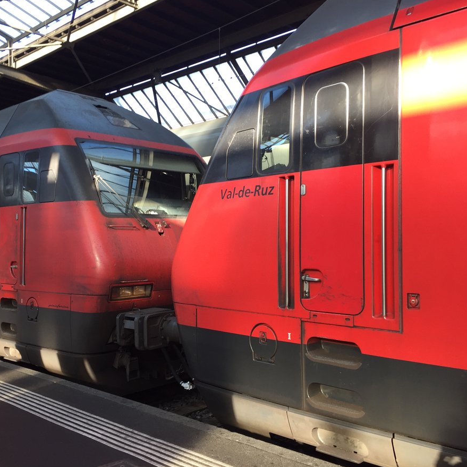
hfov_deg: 47.1
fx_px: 534
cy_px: 236
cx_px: 197
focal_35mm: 35
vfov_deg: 47.2
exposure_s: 1/100
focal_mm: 4.15
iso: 40
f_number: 2.2
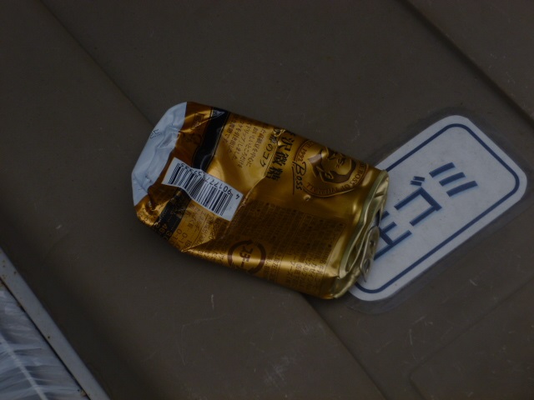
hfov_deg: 24.4
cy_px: 200
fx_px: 1234
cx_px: 267
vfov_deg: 18.4
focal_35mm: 80
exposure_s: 1/100
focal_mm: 14.2
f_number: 4.9
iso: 100
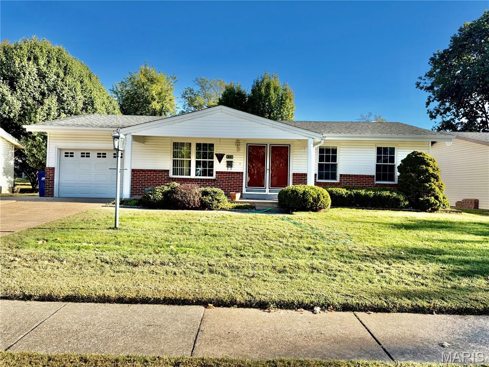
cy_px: 184
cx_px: 244
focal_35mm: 24
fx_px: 339
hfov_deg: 71.6
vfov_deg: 56.8
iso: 80
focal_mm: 6.76
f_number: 1.78
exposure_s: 1/2169
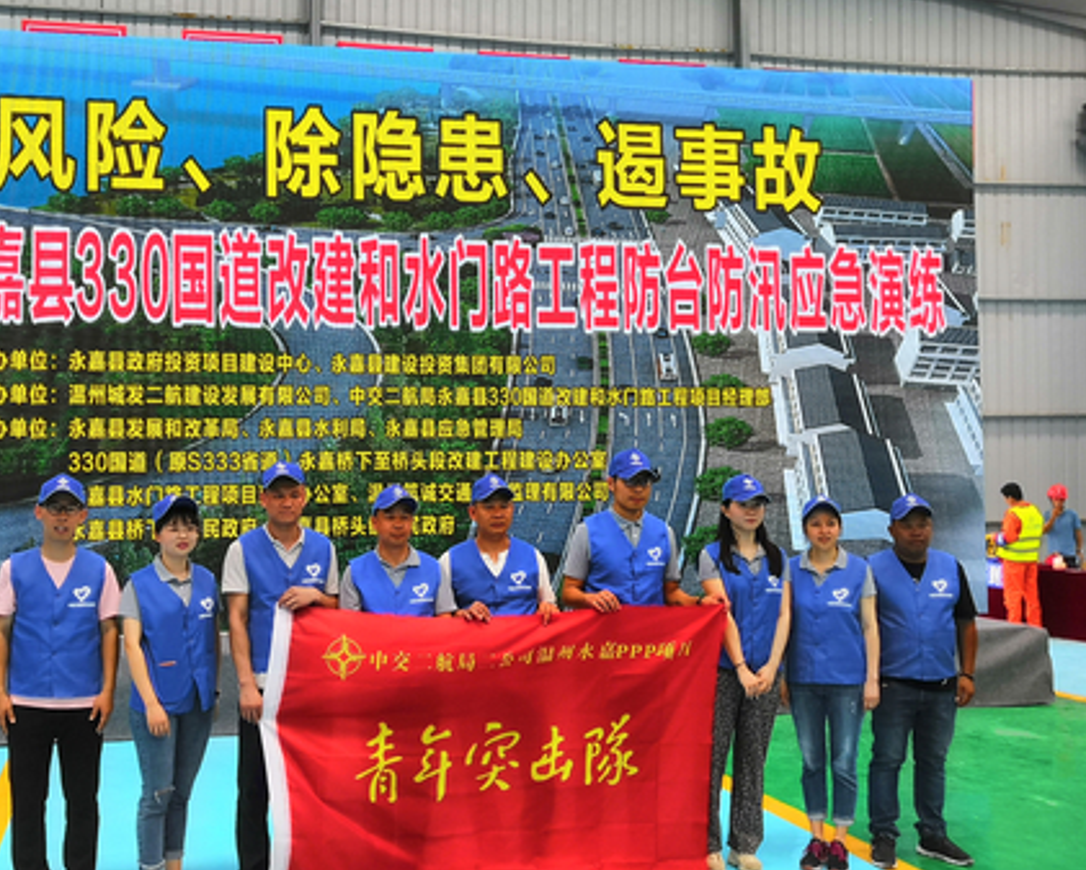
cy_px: 440
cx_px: 390
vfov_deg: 36.5
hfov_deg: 44.3
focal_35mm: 41
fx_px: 1318
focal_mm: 3.95
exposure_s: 1/130
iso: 50
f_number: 1.8
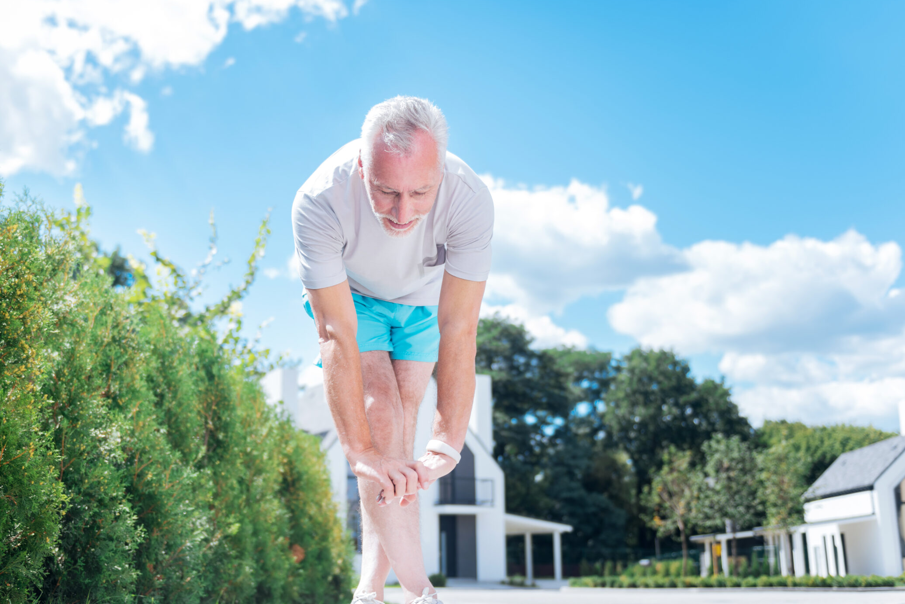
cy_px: 318
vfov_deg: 31.9
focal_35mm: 42
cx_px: 384
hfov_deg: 46.2
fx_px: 1056
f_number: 2.8
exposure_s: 1/160
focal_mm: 34
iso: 64
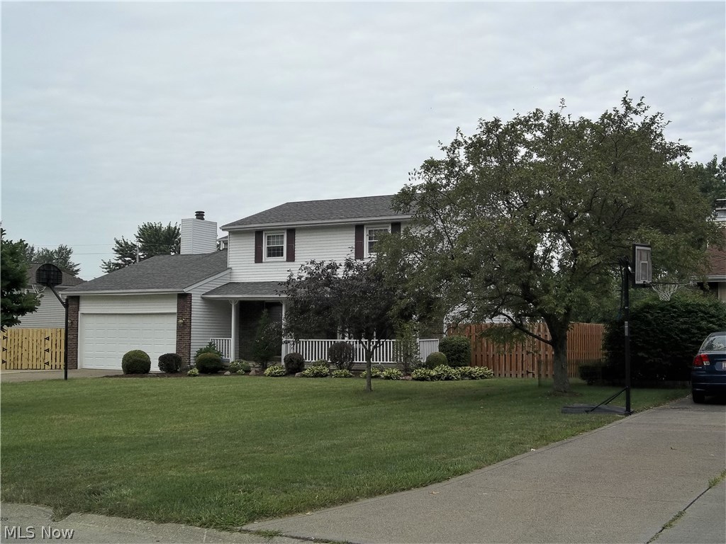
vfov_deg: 32.9
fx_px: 923
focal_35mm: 44
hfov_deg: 42.9
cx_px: 363
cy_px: 272
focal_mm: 7.8
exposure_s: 1/400
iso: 80
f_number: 4.5
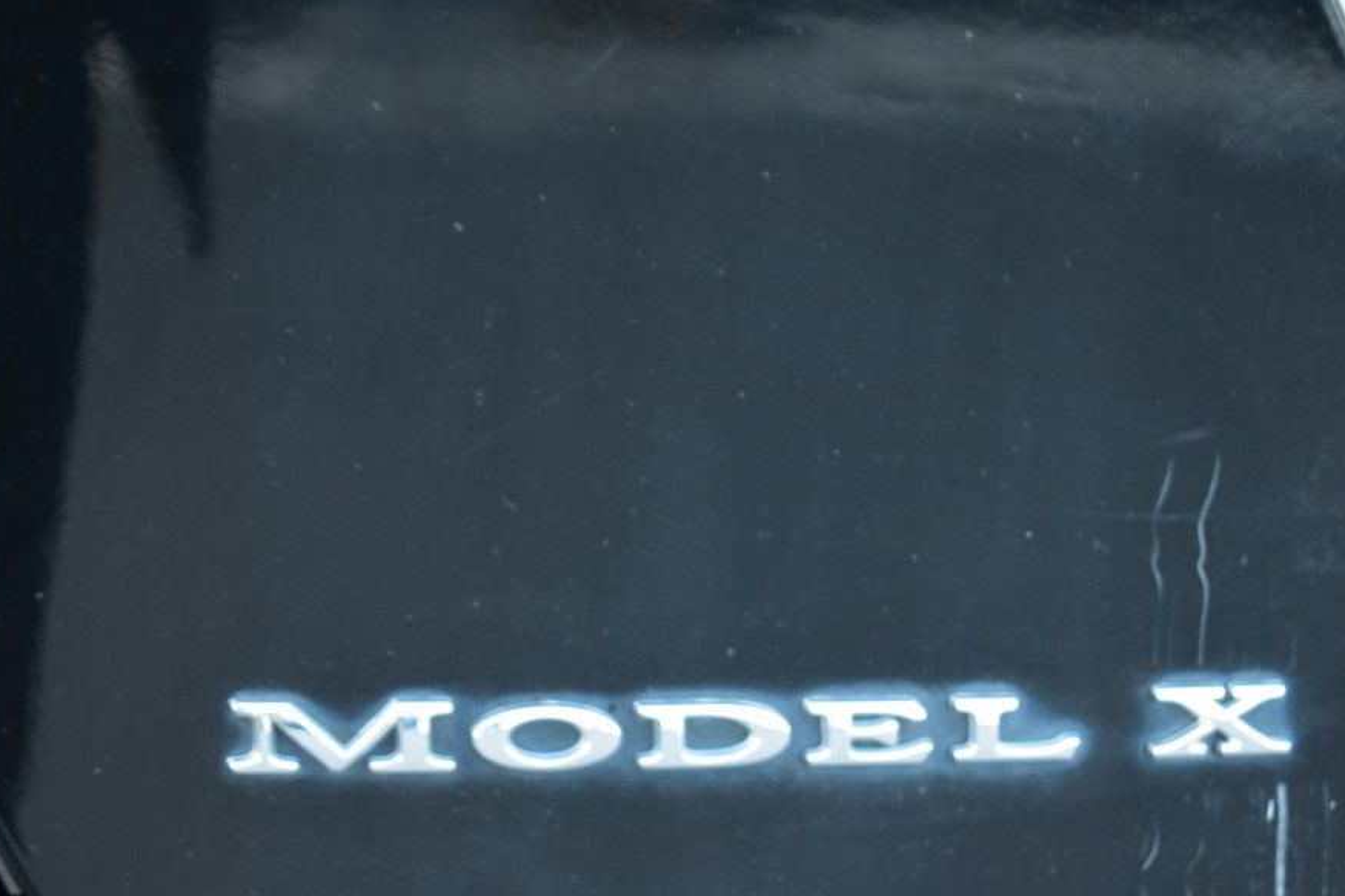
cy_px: 463
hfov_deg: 21.1
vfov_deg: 14.2
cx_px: 572
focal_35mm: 97
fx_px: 3608
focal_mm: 55
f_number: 5.6
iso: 1600
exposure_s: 1/10
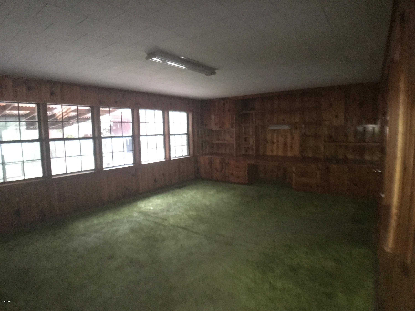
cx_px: 208
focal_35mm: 29
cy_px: 156
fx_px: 348
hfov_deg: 61.7
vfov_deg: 48.2
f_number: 2.2
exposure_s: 1/16
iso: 800
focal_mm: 4.15
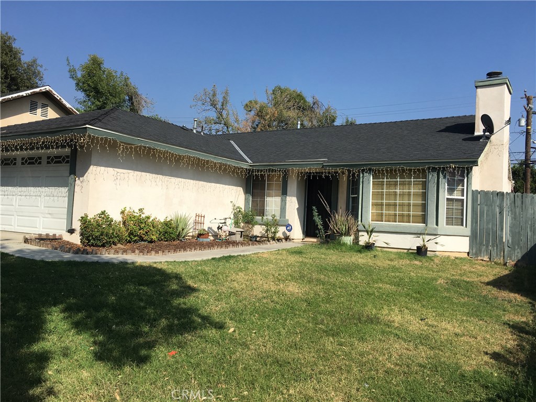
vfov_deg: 48.2
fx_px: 449
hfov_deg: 61.7
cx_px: 268
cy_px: 201
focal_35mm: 29
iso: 25
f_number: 2.2
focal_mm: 4.15
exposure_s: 1/2024
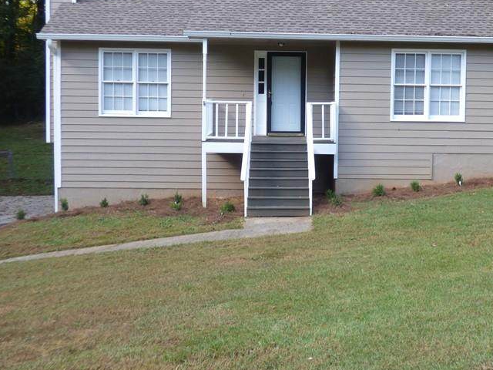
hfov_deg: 39.3
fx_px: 684
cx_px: 314
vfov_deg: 30.1
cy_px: 140
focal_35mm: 48
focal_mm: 5.29
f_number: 3.3
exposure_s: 1/125
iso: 100
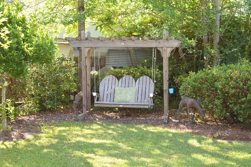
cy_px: 84
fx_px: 481
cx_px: 126
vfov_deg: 19.7
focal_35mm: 69
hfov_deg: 29.2
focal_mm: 46
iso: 400
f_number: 7.1
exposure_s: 1/200
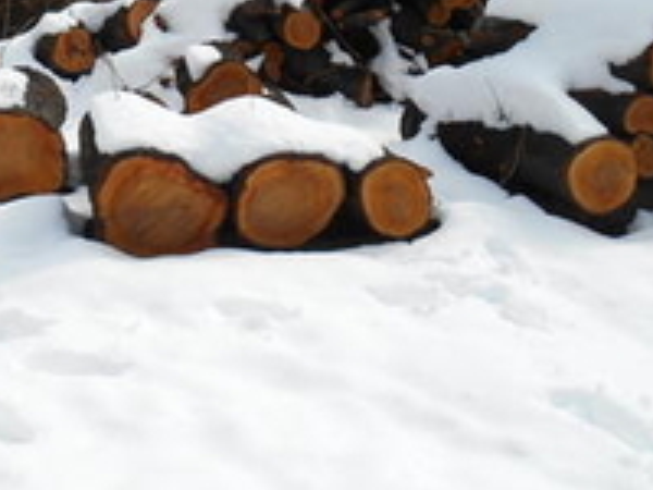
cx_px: 121
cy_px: 23
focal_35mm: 52
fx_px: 981
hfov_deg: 35.5
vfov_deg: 26.8
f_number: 3.4
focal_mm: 4.7
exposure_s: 1/1000
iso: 80
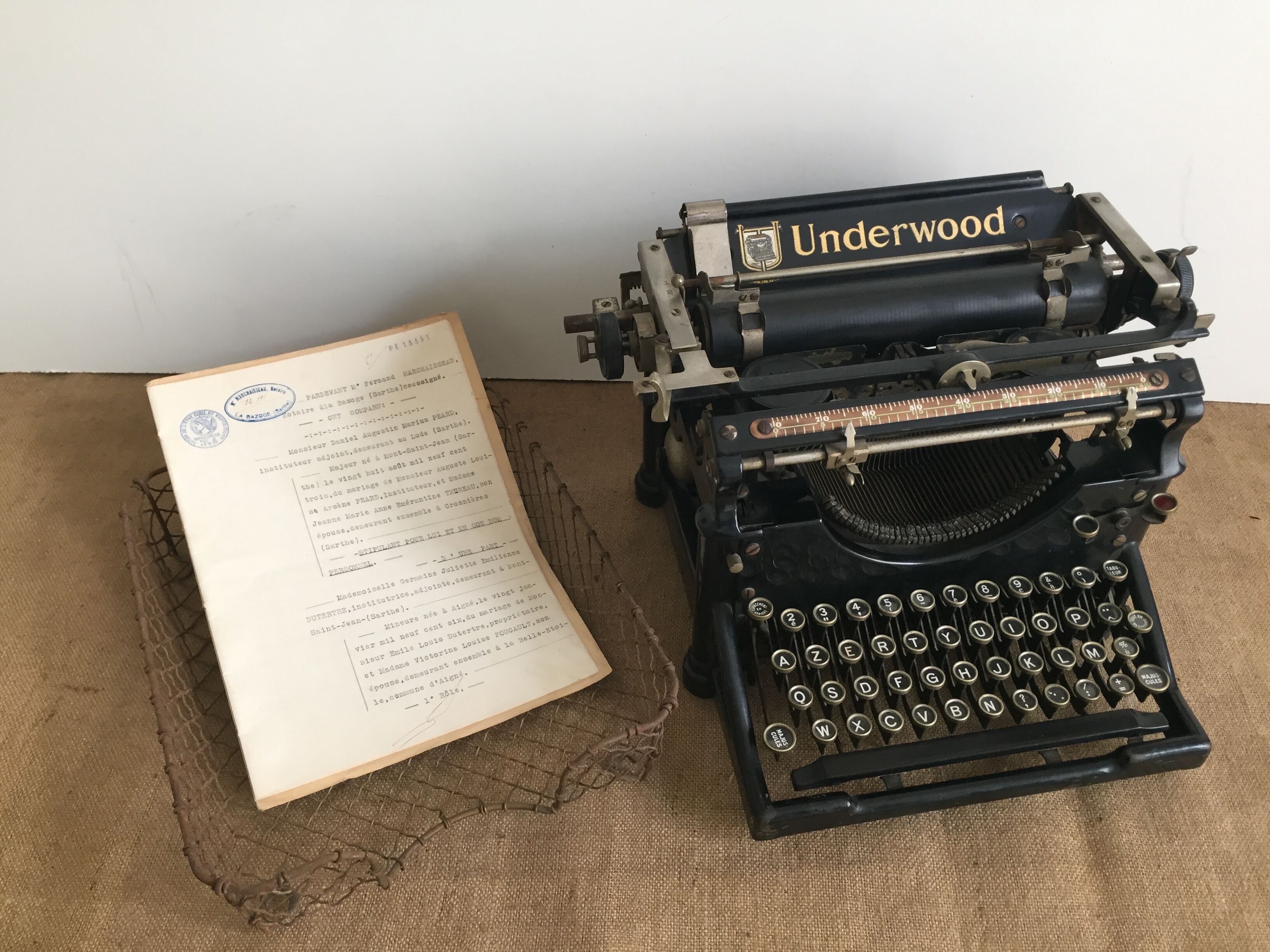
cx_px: 635
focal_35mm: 29
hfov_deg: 61.7
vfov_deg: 48.2
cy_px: 476
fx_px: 1064
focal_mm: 4.15
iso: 80
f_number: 2.2
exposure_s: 1/33
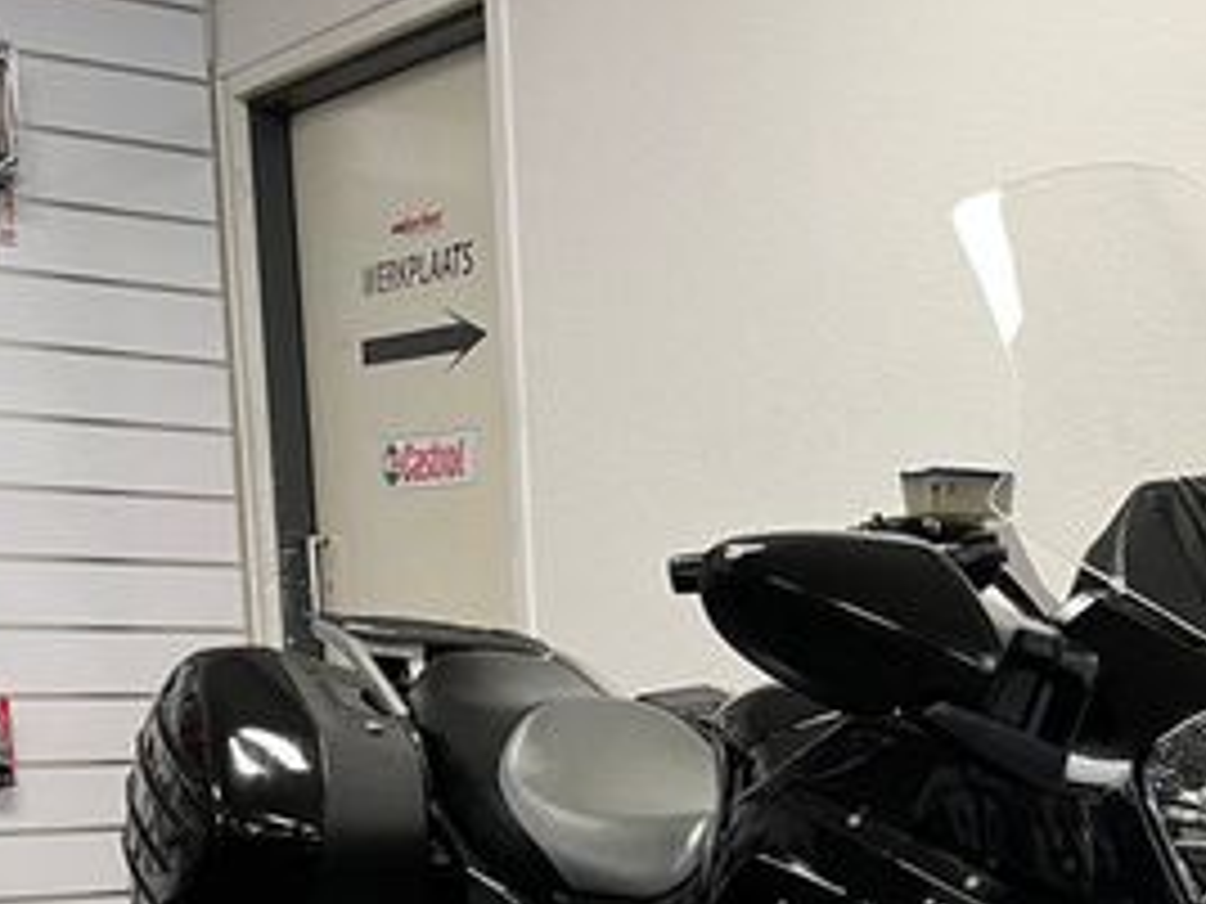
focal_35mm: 62
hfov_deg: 29.8
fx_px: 2160
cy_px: 1061
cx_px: 1098
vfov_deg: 22.0
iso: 100
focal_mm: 5.1
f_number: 1.6
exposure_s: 1/50
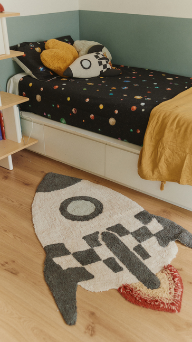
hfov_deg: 29.7
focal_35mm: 40
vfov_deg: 50.5
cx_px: 107
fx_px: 362
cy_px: 171
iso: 800
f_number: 5.6
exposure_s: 1/160
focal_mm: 38
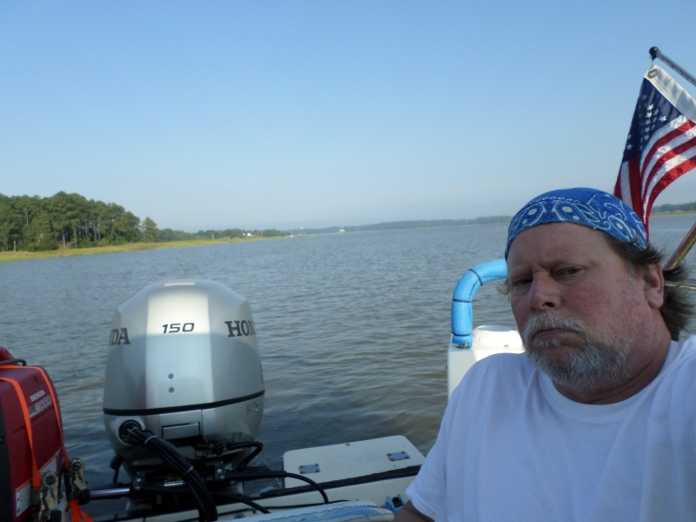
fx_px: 503
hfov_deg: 69.4
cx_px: 348
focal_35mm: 25
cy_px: 261
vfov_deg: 54.9
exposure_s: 1/1000
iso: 80
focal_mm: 4.5
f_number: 2.5
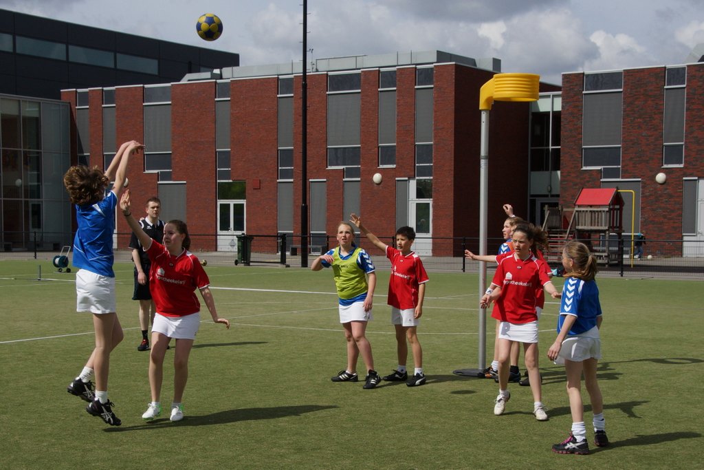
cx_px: 352
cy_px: 235
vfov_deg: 25.8
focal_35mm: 52
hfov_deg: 37.8
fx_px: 1027
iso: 320
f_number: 10
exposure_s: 1/1000
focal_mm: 35
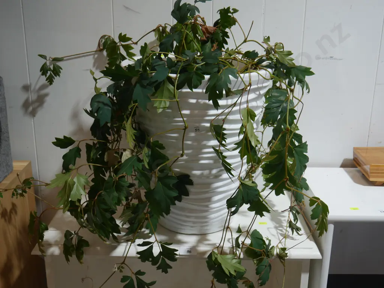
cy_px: 144
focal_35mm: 40
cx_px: 192
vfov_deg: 36.0
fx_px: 444
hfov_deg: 46.8
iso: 250
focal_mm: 20
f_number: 4.5
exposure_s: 1/60
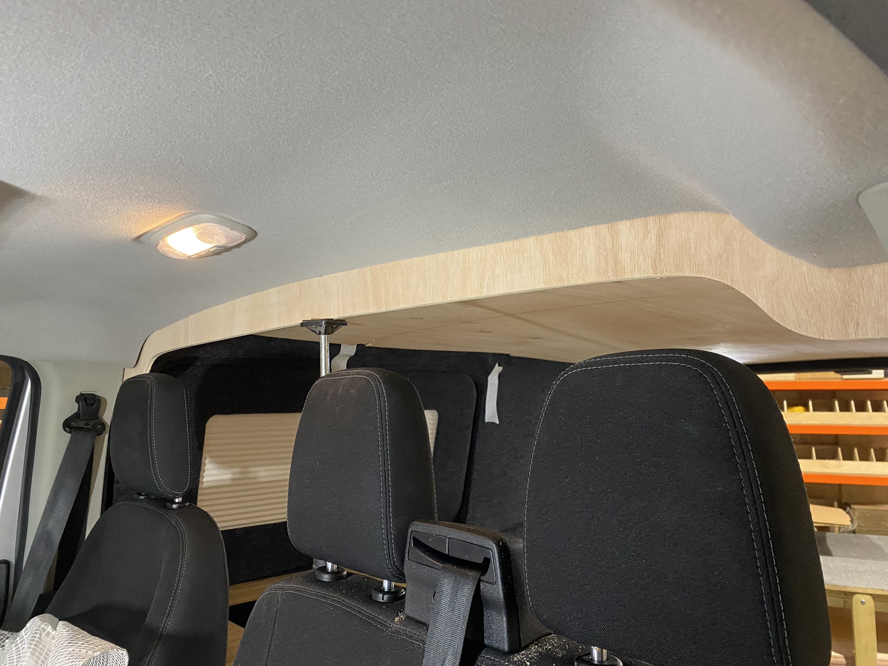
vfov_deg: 53.1
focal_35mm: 26
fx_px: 667
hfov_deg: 67.3
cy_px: 333
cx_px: 444
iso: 320
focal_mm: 4.25
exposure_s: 1/50
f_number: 1.8
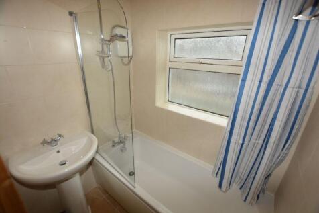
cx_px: 160
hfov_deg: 100.4
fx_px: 133
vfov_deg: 77.3
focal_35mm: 15
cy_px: 106
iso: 250
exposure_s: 1/60
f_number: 4
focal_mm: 10
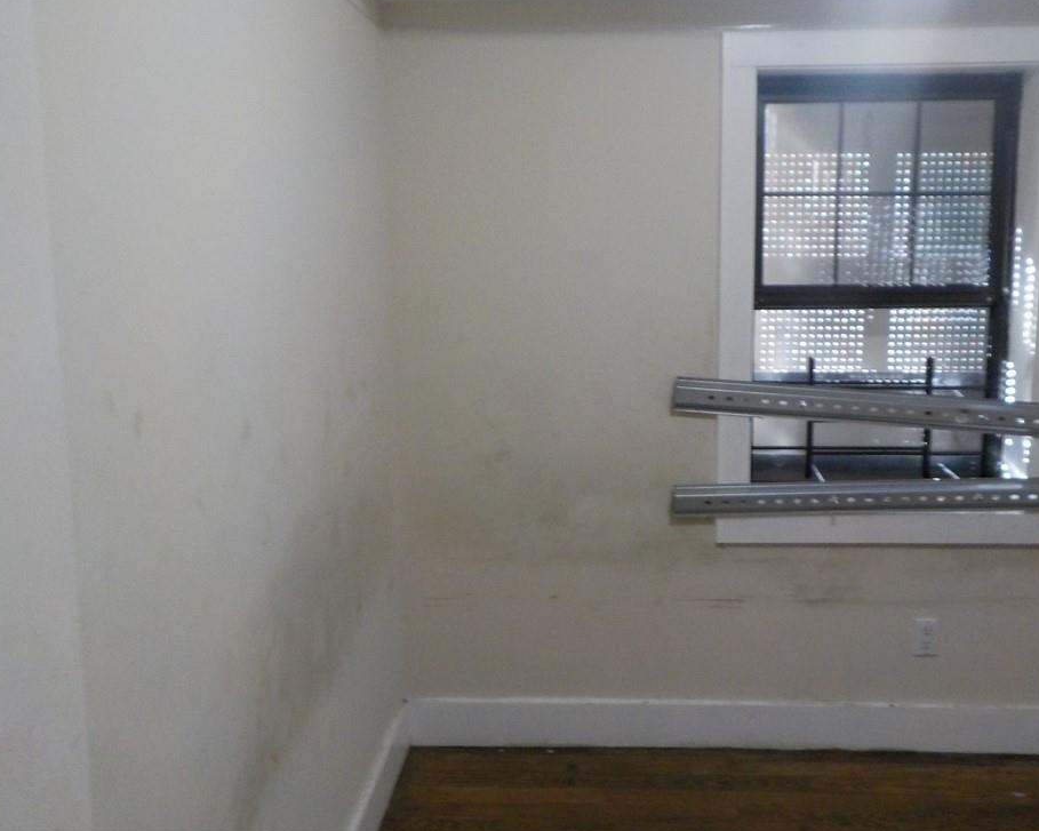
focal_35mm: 33
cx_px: 576
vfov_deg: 44.5
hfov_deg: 54.1
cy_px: 397
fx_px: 1015
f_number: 3.3
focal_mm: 4.1
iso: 360
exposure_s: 1/30
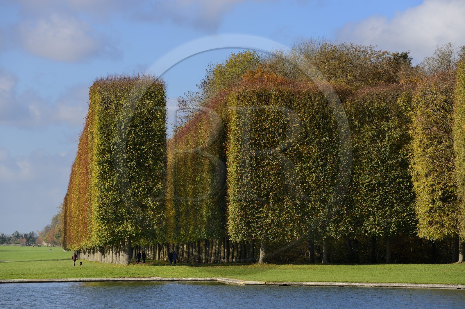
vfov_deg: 6.9
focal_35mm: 200
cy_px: 154
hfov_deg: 10.3
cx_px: 232
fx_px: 2581
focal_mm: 200
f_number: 10
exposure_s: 1/250
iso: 200
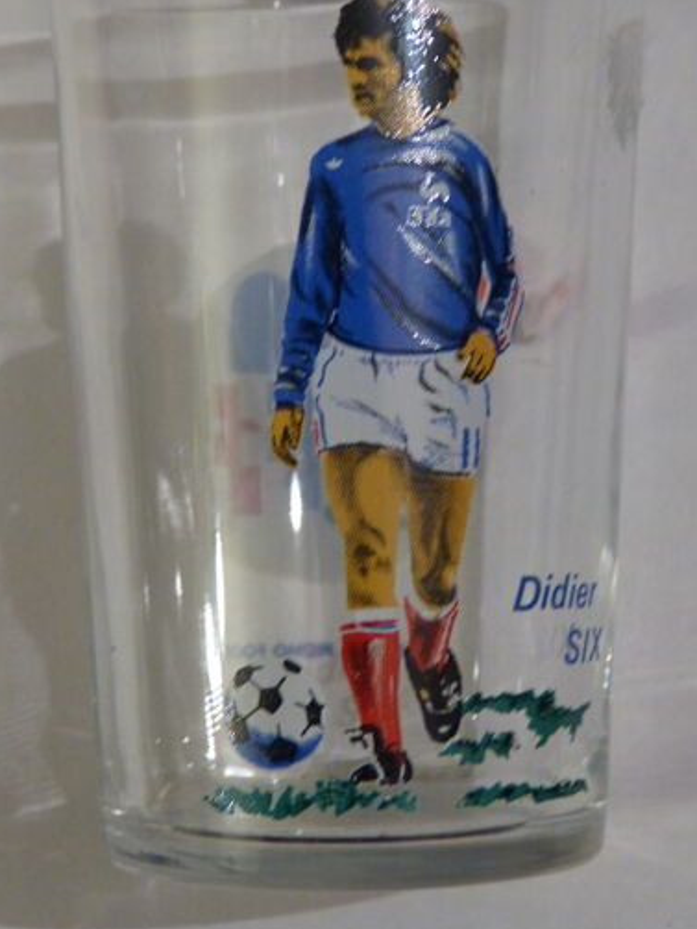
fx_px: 2119
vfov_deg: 24.6
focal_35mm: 79
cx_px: 407
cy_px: 350
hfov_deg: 18.7
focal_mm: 11
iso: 400
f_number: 3.3
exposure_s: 1/8
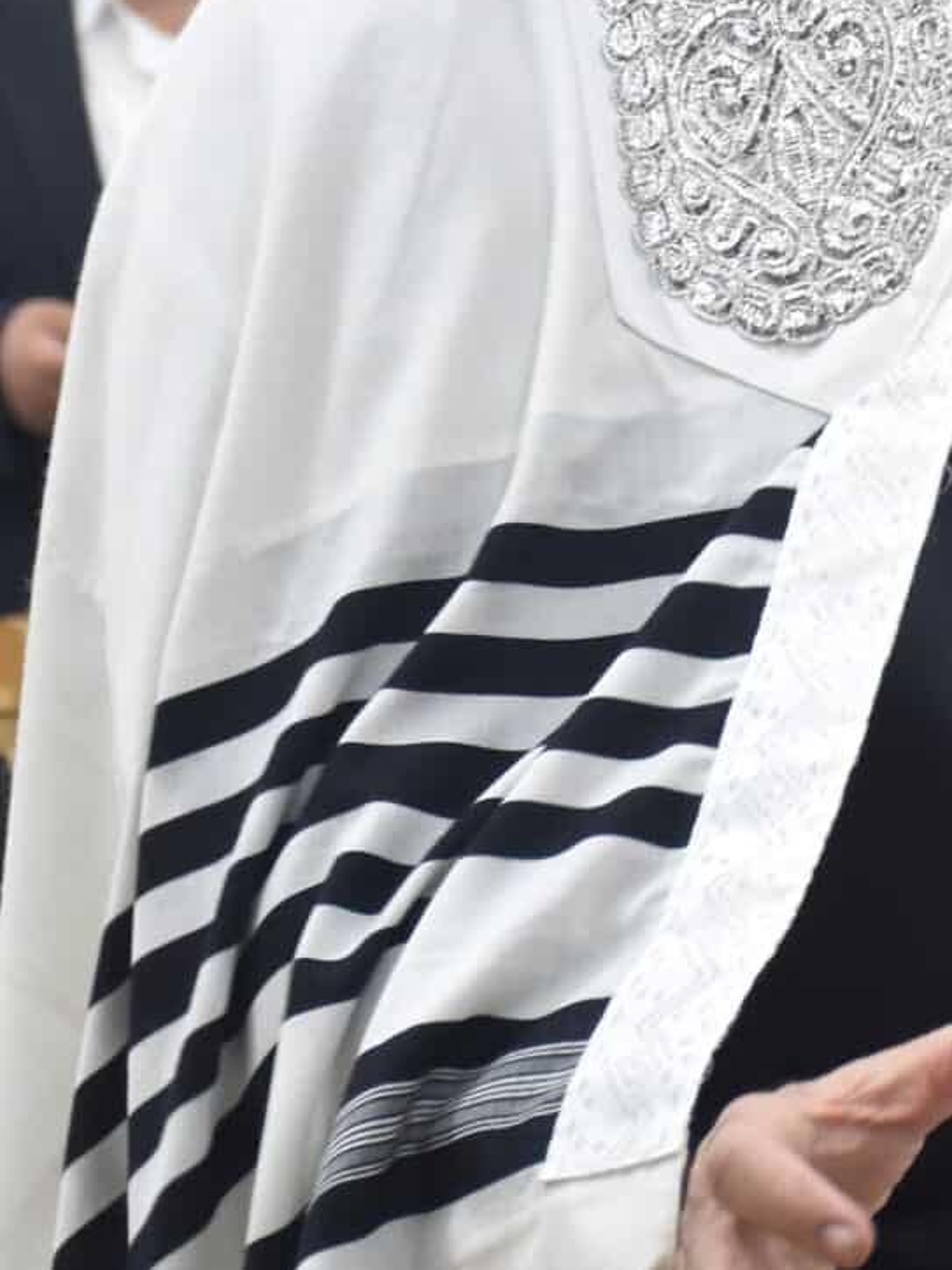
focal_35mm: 204
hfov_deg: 7.2
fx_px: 7480
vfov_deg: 9.7
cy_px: 176
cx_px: 1038
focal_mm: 50
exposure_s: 1/80
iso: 1000
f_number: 5.6
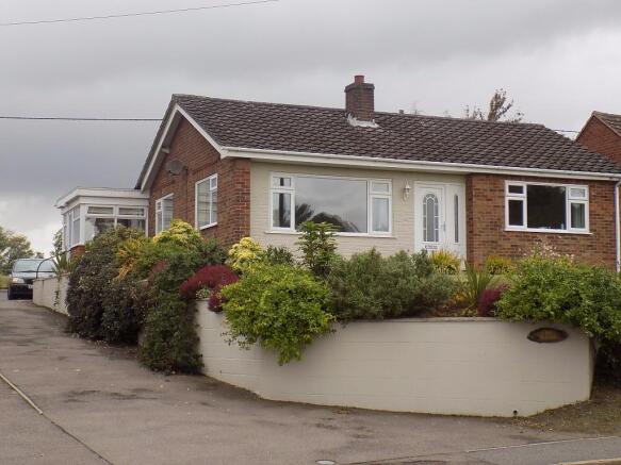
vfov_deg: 24.8
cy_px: 232
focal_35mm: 59
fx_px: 1058
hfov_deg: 32.7
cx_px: 310
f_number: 4
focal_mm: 10.5
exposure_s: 1/60
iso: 80
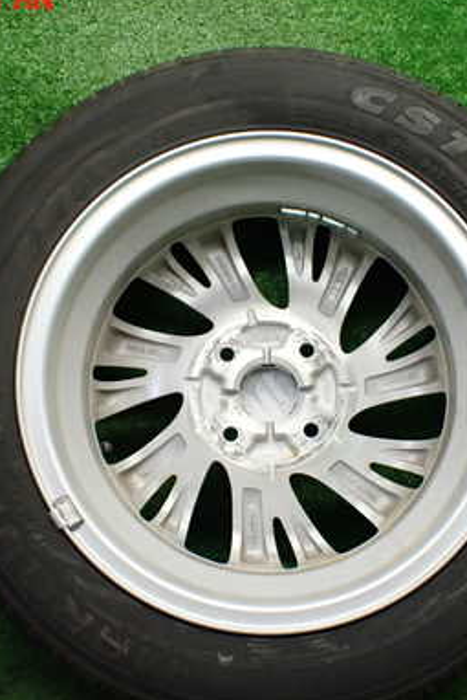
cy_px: 387
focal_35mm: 49
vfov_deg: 40.3
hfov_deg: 27.5
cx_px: 269
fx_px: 953
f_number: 2.3
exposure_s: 1/125
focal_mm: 5.4
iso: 500
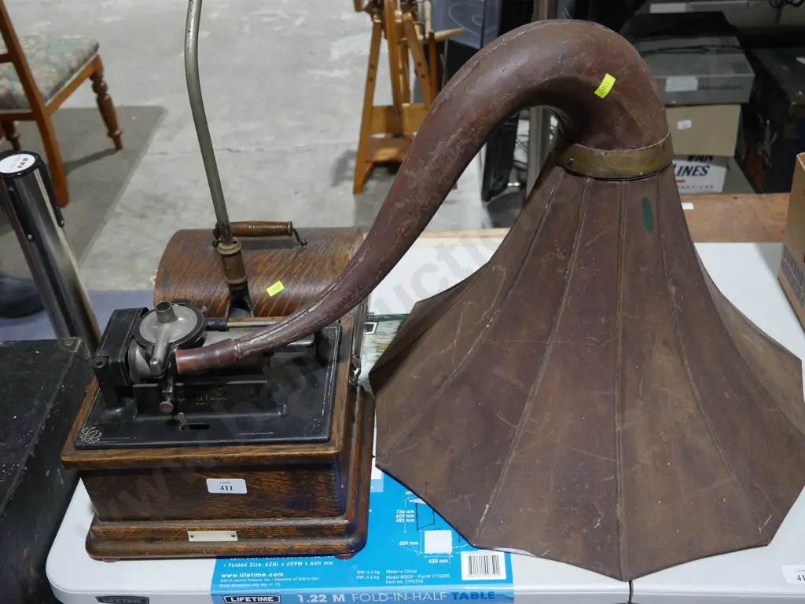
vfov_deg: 37.8
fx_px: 884
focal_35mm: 38
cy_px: 302
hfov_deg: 49.0
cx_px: 402
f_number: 4.1
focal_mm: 19
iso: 400
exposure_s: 1/60
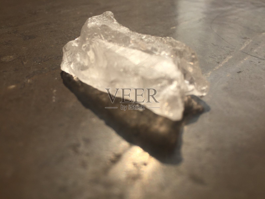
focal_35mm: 29
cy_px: 100
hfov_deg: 61.7
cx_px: 132
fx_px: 222
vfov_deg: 48.2
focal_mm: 4.15
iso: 32
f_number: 2.2
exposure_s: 1/2083
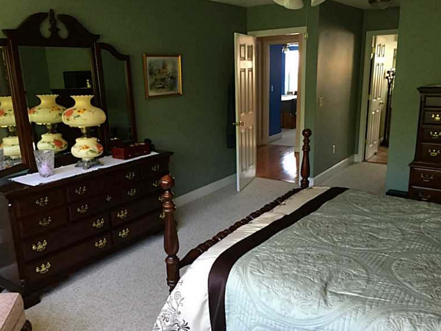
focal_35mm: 30
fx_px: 382
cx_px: 222
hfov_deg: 60.0
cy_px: 169
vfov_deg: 46.8
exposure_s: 1/30
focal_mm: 4.15
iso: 125
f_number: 2.2
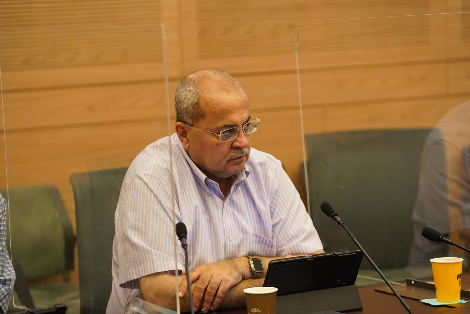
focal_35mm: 130
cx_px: 235
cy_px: 157
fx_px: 1698
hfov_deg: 15.8
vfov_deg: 10.6
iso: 4000
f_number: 3.5
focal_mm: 130
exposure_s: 1/200
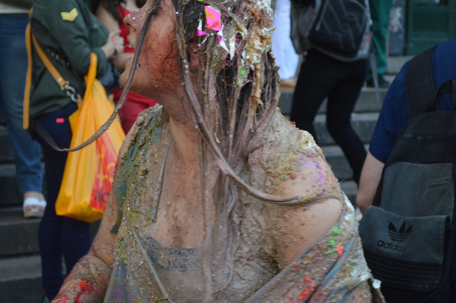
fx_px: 1044
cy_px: 152
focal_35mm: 82
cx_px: 228
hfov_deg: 24.6
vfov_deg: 16.5
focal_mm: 55
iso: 280
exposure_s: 1/125
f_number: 5.6
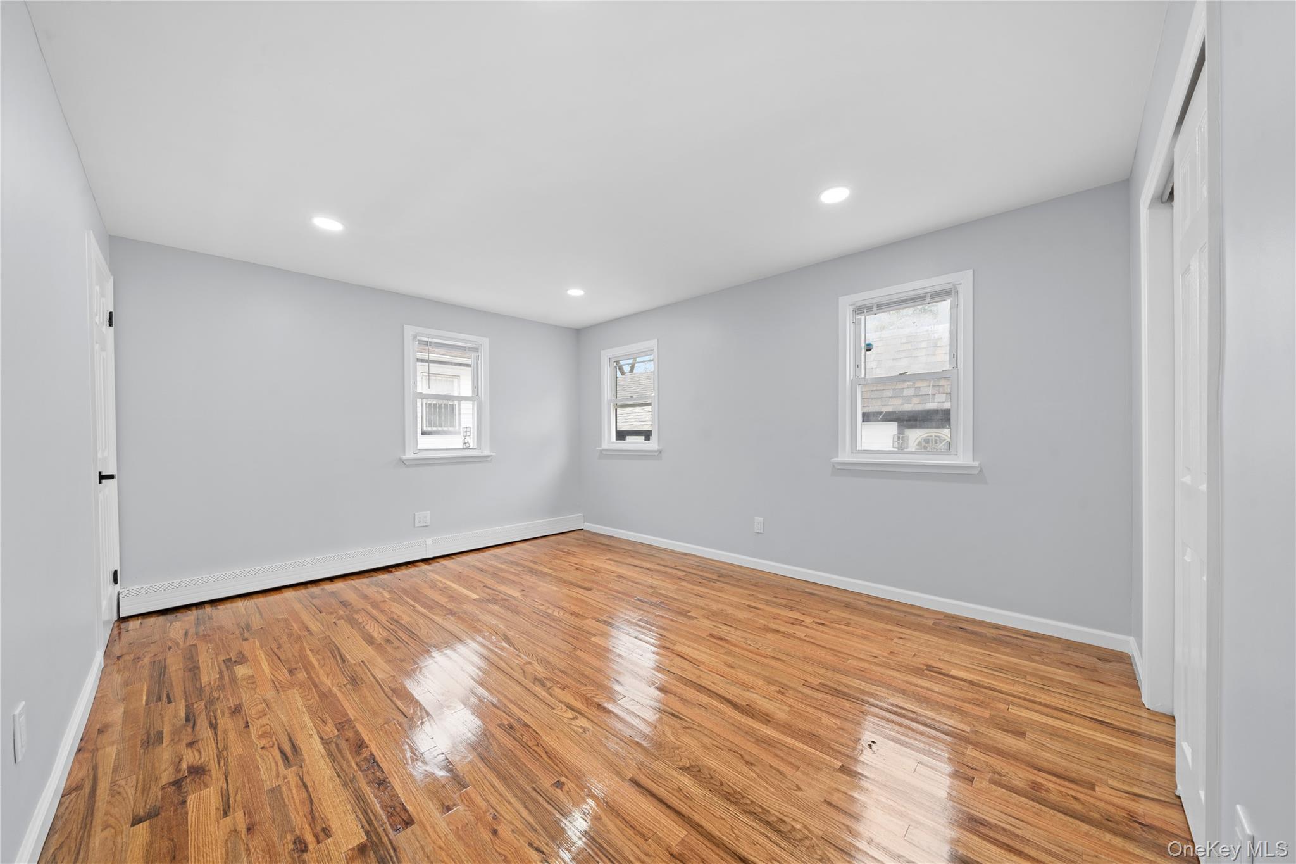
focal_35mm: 12
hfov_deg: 112.6
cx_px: 648
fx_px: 432
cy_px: 432
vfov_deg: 90.0
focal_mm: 12
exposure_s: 1/4
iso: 250
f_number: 8
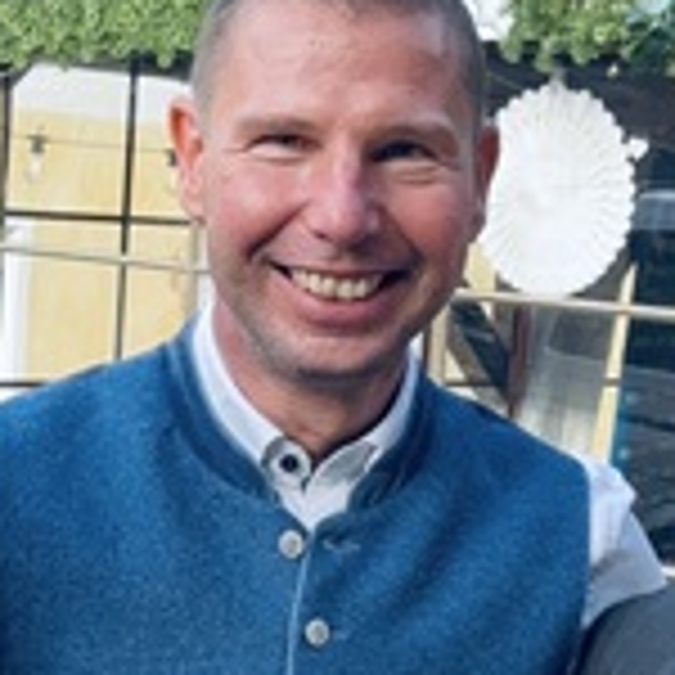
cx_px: 362
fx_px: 2559
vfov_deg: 15.0
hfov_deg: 15.0
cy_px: 414
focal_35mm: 116
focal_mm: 2.69
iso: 25
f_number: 1.9
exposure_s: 1/121
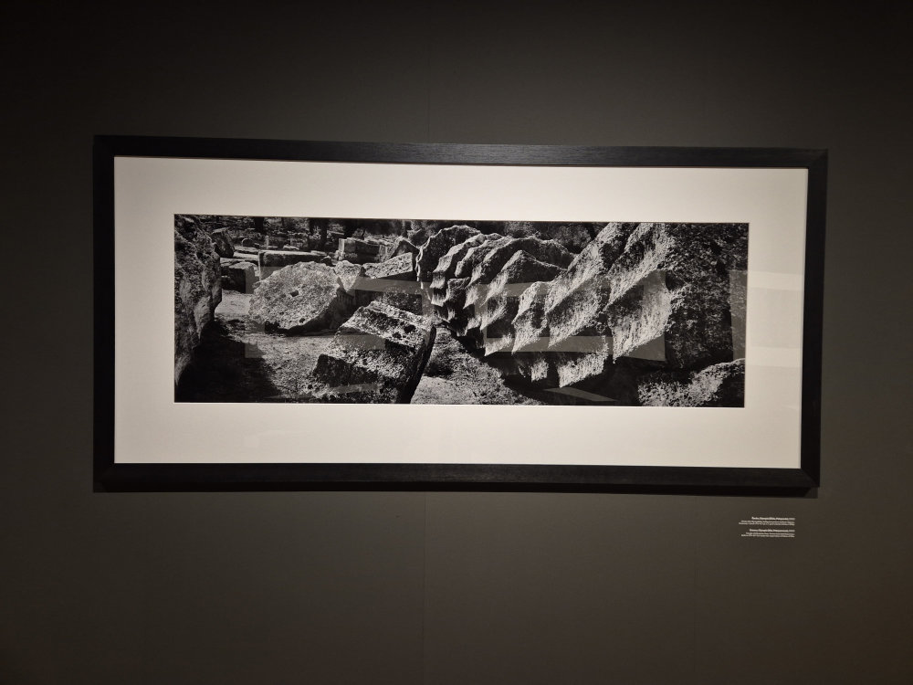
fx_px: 607
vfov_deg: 58.9
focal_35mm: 23
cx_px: 456
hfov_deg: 73.9
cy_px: 342
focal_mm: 5.4
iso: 400
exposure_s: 1/31
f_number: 1.8
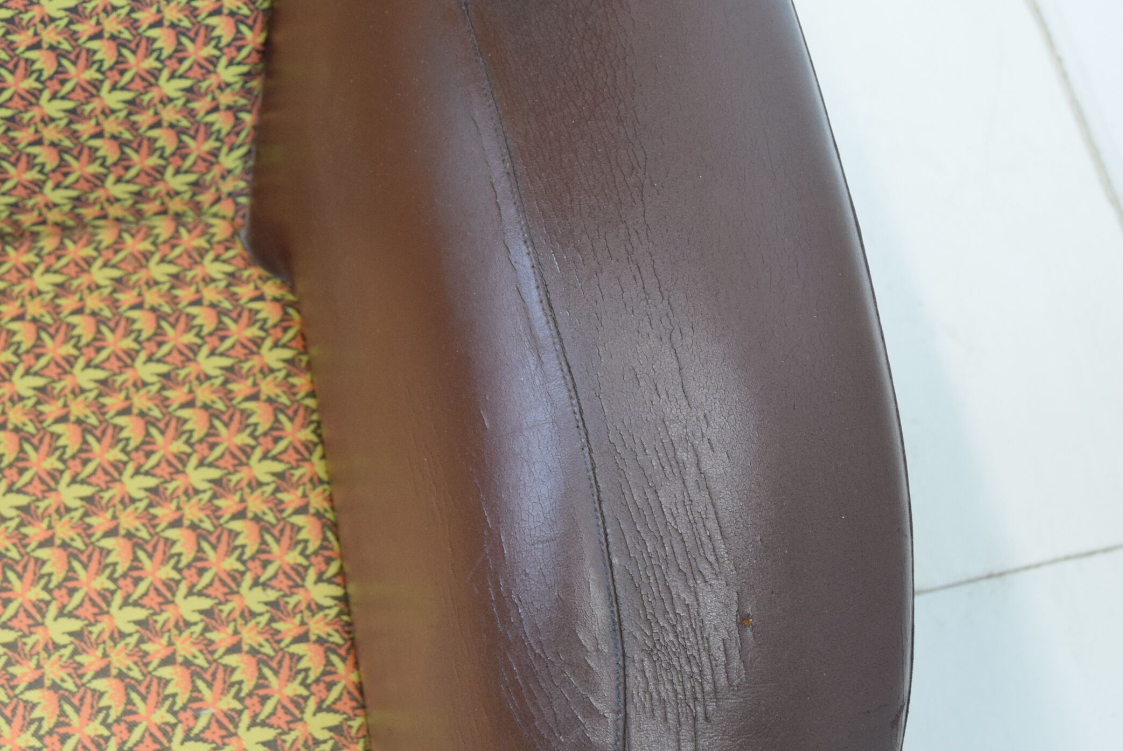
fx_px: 2083
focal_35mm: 67
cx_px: 568
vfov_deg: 20.4
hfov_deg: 30.2
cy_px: 314
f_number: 5.6
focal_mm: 31
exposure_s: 1/125
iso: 1600
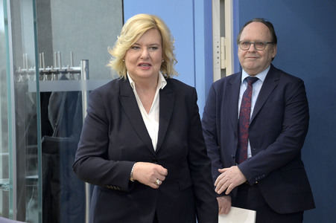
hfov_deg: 15.2
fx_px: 1259
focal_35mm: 135
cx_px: 168
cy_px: 112
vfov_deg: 10.1
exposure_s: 1/640
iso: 4000
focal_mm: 135
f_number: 5.6
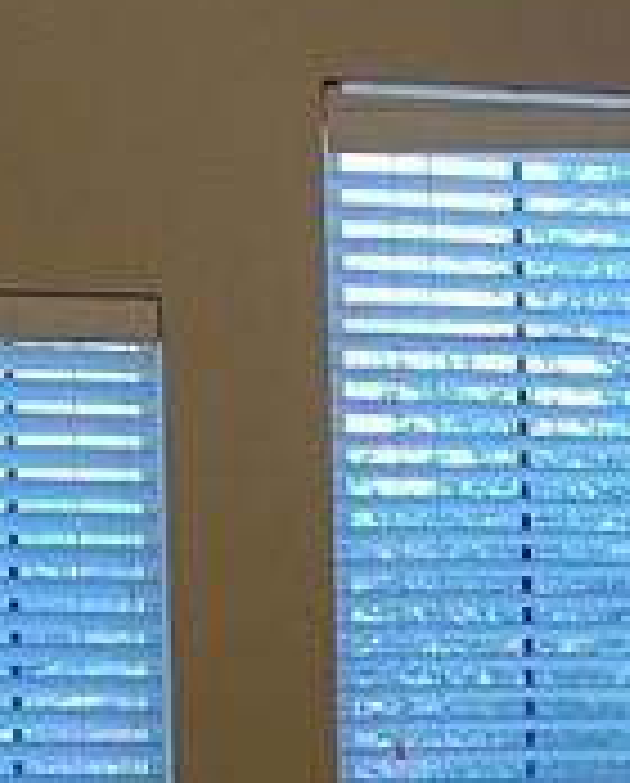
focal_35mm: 149
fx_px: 3461
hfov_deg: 9.8
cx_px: 1170
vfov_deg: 12.5
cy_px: 1017
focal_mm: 4.25
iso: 125
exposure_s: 1/60
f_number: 1.8
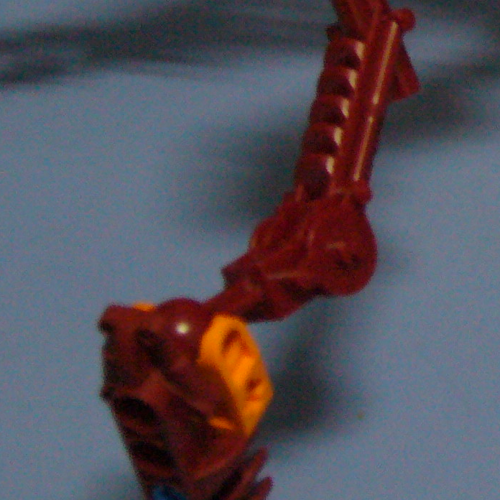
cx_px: 642
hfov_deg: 10.6
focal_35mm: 161
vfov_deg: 10.7
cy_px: -46
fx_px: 2631
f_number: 3.2
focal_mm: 7.5
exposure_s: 1/8
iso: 200
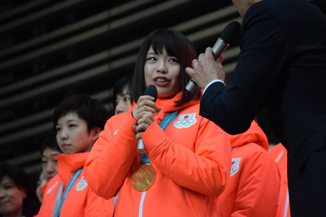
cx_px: 163
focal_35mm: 300
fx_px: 2715
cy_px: 108
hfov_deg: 6.9
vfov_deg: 4.6
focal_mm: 200
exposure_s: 1/2000
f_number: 6.3
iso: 6400
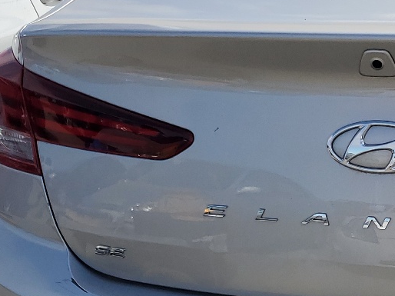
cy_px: 222
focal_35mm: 81
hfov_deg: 23.2
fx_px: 924
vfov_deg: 18.1
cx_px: 386
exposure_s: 1/3333
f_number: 1.5
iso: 50
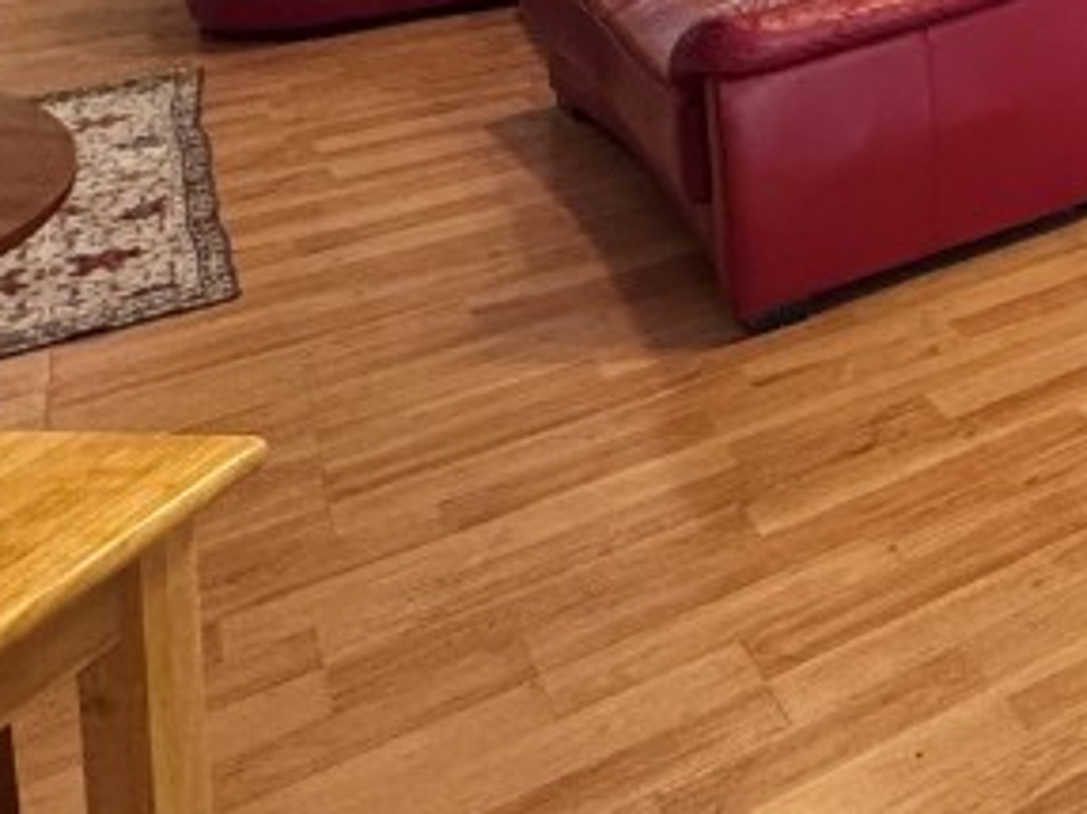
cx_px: 1579
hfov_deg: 27.8
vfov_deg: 23.8
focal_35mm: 50
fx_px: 1569
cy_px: -367
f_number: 2.2
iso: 320
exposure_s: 1/60
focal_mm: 2.22
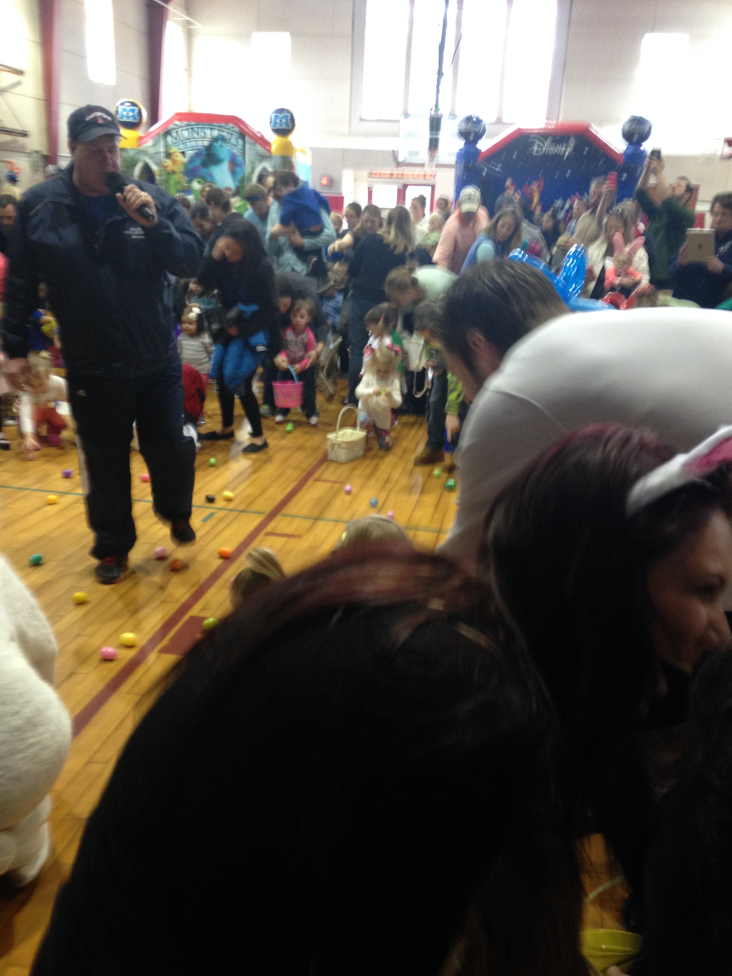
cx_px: 366
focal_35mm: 33
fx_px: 930
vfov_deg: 55.4
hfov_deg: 42.9
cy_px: 488
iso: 160
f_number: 2.4
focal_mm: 4.12
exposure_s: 1/20
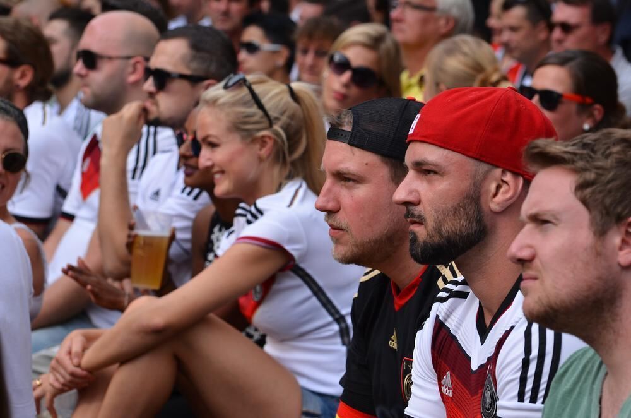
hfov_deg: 13.4
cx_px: 316
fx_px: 2676
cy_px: 209
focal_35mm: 153
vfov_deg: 8.9
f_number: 5.6
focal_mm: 102
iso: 200
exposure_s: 1/500
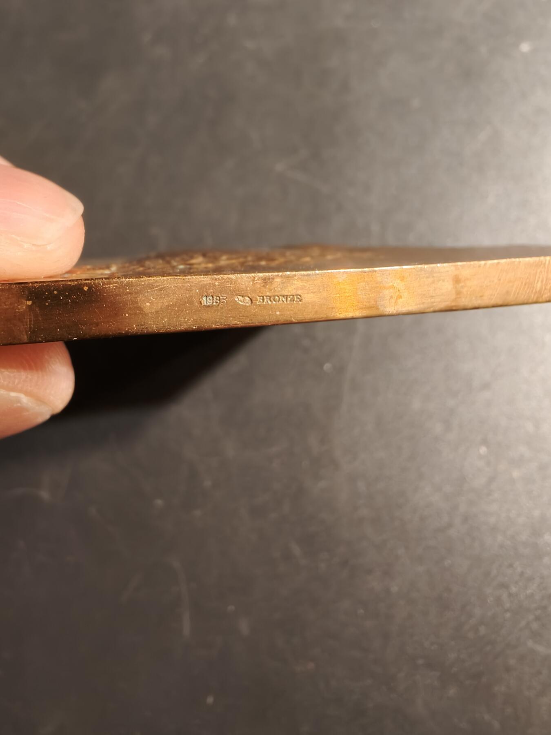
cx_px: 276
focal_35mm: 23
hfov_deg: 58.9
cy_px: 368
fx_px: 488
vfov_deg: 73.9
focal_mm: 2.32
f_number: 2
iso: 250
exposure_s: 1/50
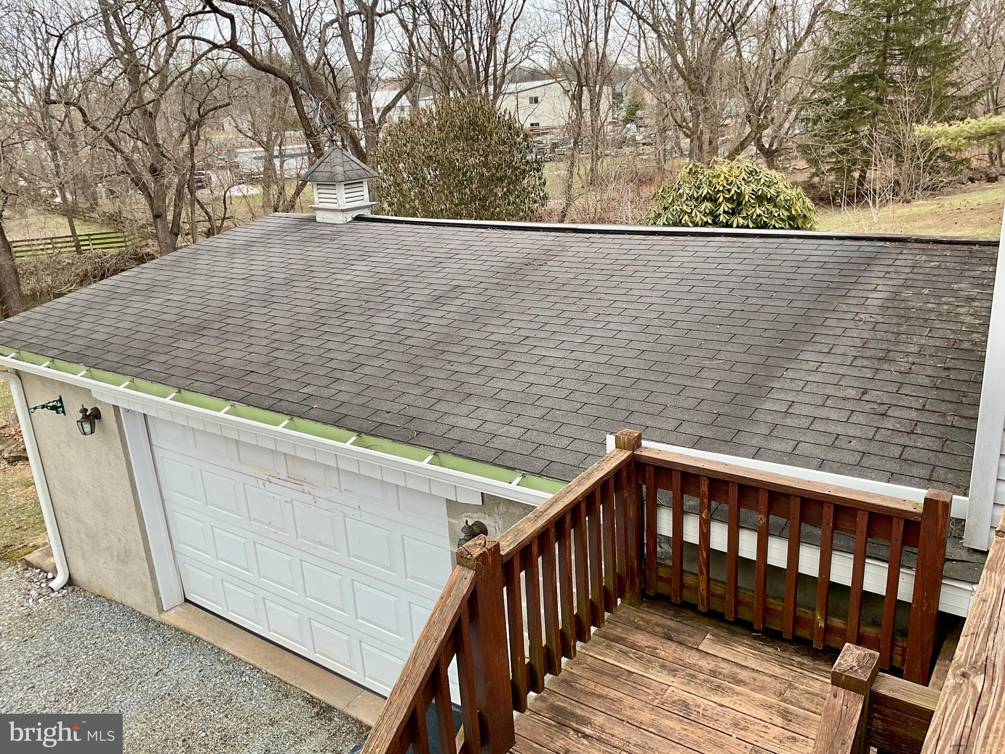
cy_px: 377
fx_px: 842
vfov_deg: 48.2
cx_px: 502
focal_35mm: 29
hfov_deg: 61.7
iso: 16
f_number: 1.8
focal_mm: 3
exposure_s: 1/199
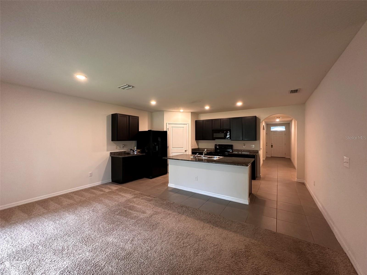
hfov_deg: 102.1
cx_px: 184
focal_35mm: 14
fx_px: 148
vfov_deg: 85.7
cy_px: 138
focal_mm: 2.22
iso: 320
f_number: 2.2
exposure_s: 1/60
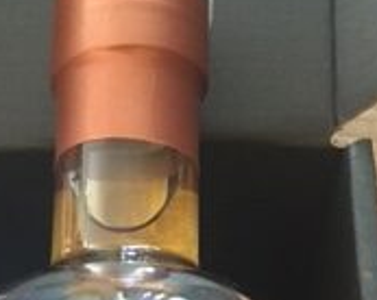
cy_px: 596
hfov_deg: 18.1
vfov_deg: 12.8
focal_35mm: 105
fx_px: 1170
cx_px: 76
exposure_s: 1/17
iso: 320
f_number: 2.2
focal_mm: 4.15
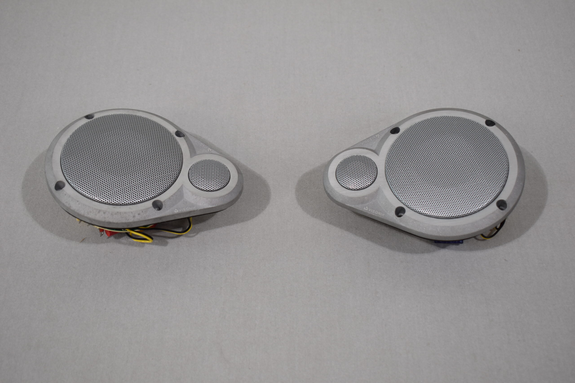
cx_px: 288
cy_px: 192
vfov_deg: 26.5
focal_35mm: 51
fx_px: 815
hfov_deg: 38.9
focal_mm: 34
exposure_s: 1/125
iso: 360
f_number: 5.6
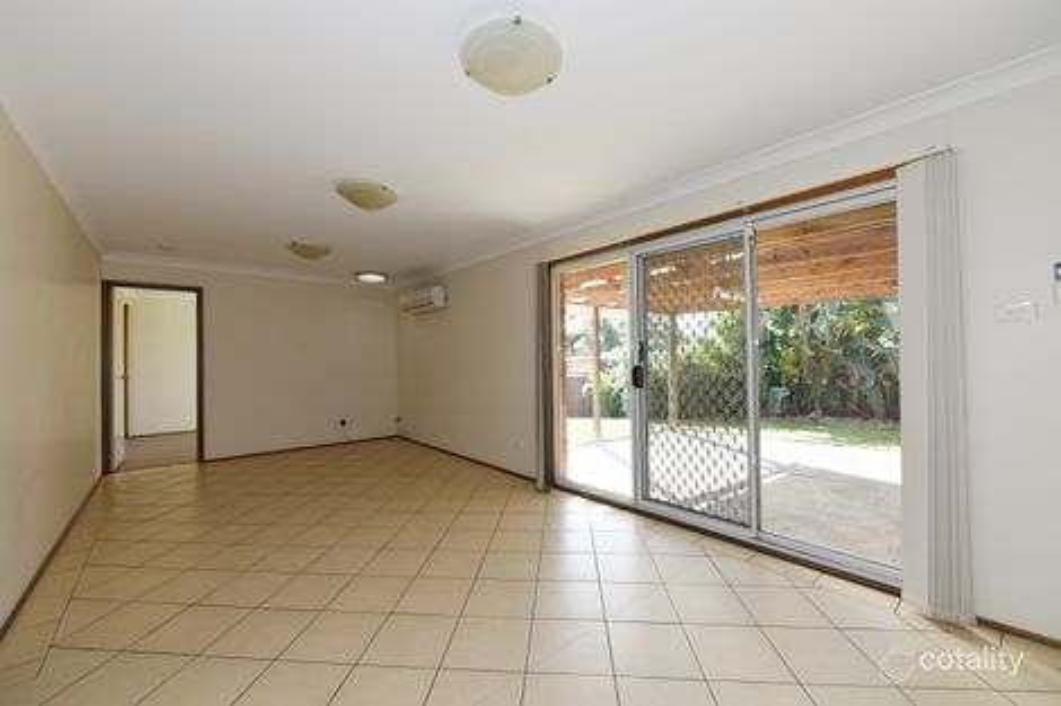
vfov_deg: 81.2
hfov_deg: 104.3
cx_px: 530
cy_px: 353
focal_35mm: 14
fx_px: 412
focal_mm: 14
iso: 320
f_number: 5.6
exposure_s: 1/125
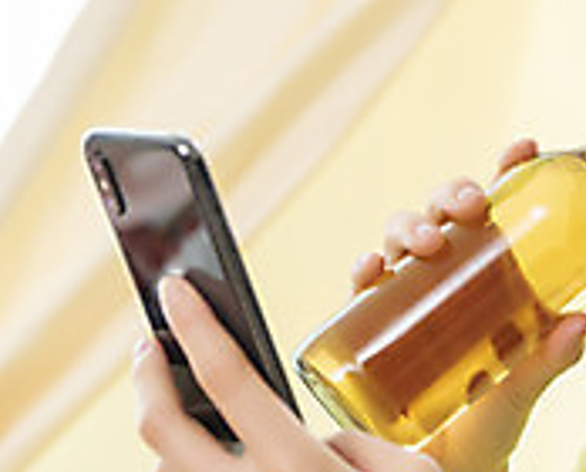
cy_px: 172
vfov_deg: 8.3
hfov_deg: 9.9
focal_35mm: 187
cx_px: 955
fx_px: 3250
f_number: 2.8
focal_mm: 58
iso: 400
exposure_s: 1/160
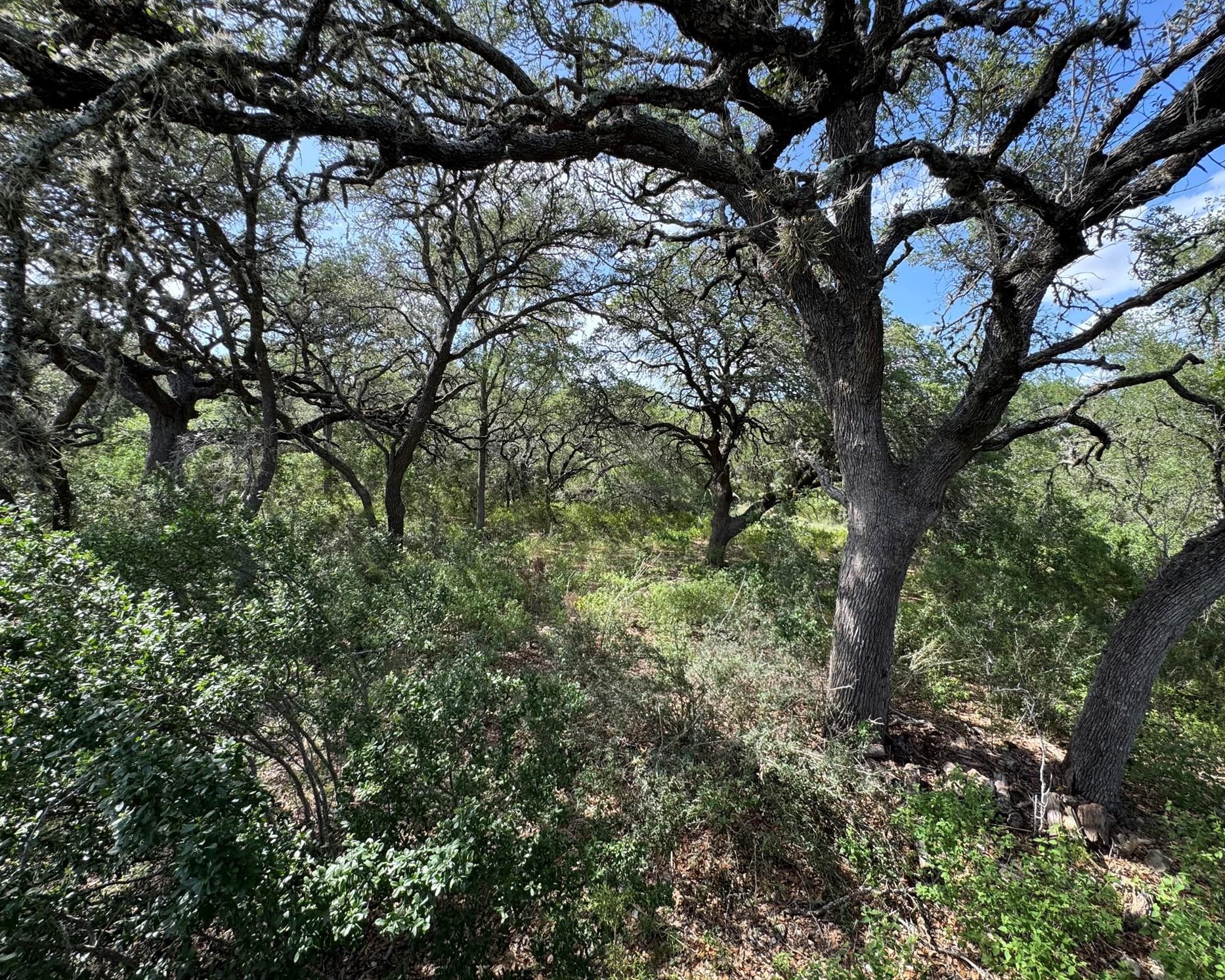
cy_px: 477
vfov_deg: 84.0
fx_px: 544
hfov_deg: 96.8
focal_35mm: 15
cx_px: 635
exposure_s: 1/285
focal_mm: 2.22
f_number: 2.2
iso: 40
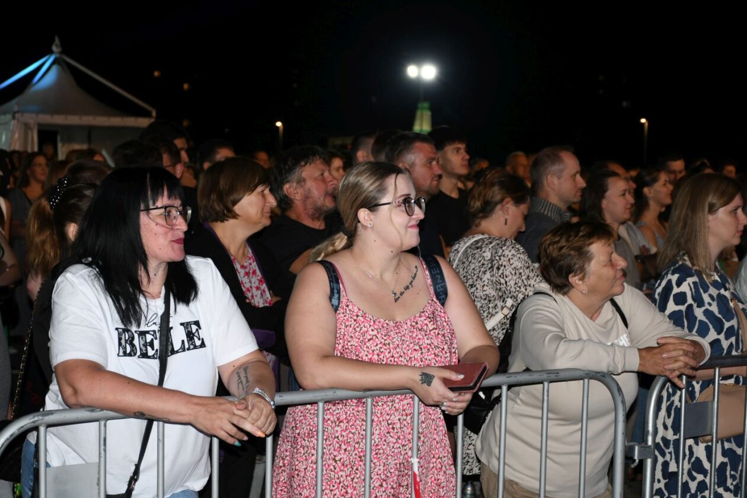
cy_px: 249
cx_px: 374
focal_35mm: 75
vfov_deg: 18.2
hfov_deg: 27.0
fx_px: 1556
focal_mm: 50
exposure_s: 1/30
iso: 500
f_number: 4.8
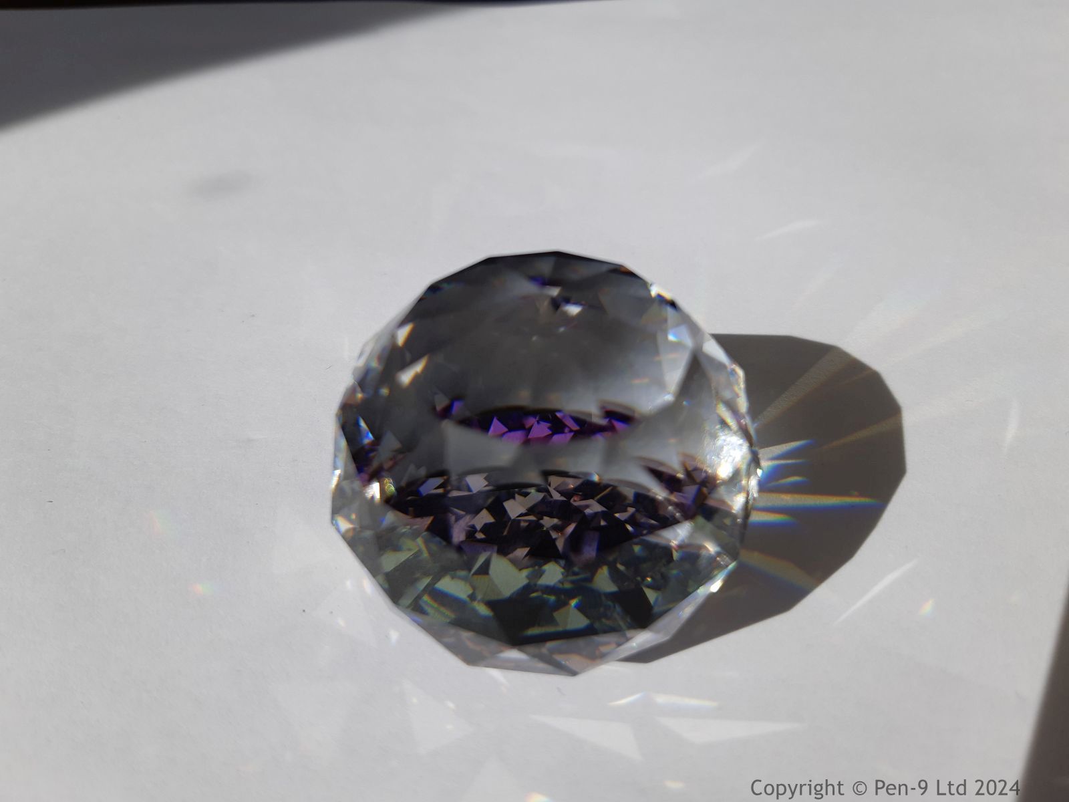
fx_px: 803
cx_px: 534
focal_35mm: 26
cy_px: 401
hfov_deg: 67.3
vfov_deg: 53.1
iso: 40
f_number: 1.7
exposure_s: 1/3584
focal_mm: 3.93
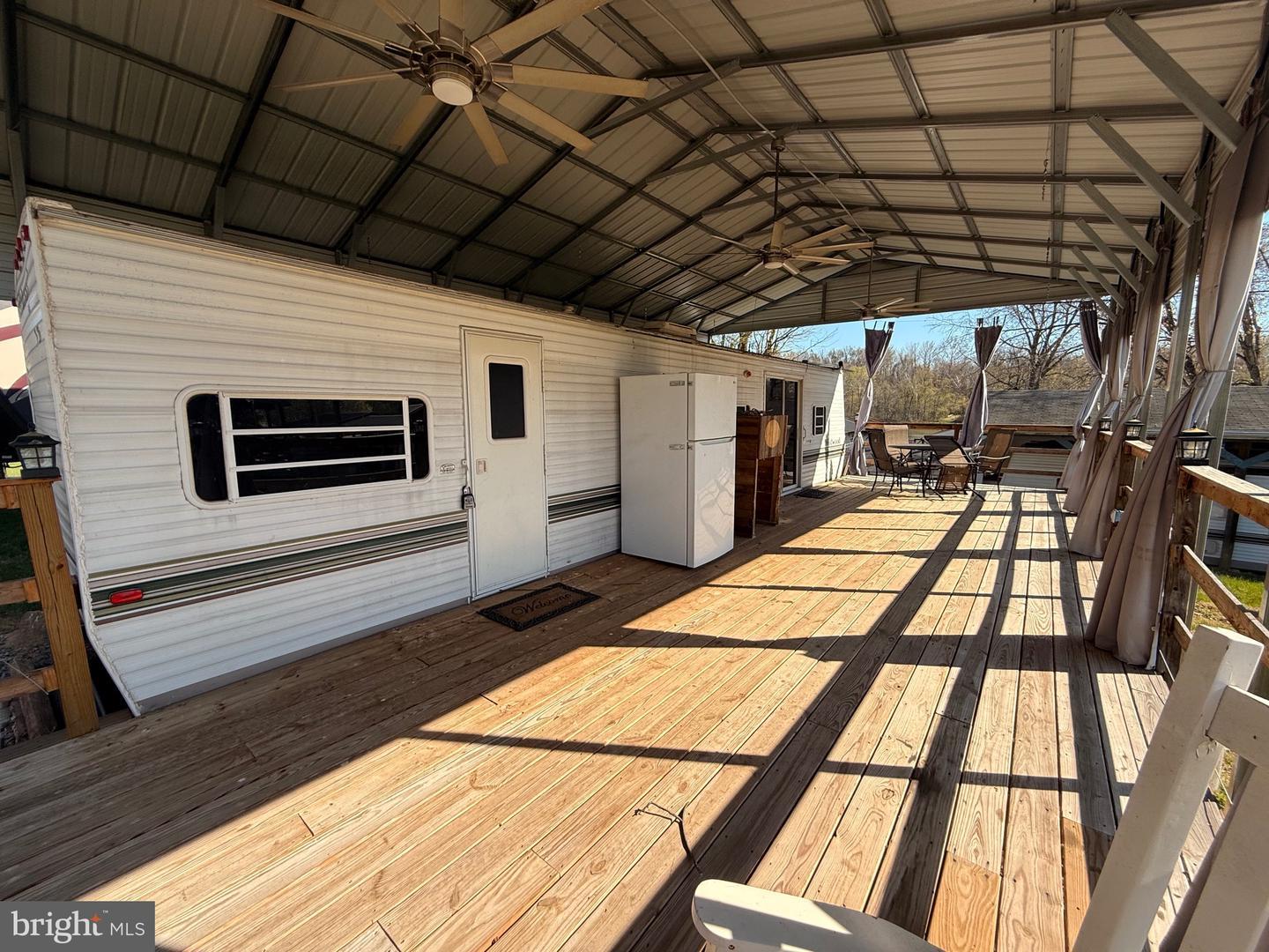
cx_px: 634
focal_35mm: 14
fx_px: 513
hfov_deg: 102.1
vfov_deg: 85.7
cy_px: 476
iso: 50
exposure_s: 1/1001
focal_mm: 2.22
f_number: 2.2
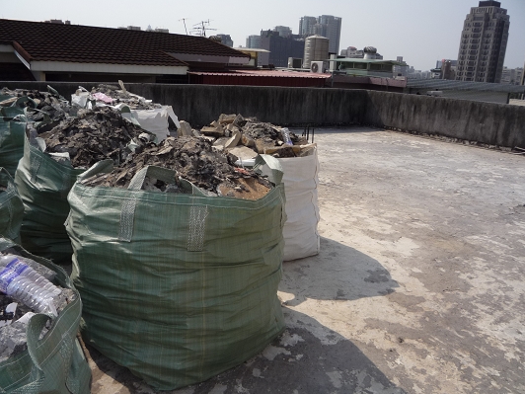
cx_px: 260
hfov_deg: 58.3
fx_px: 470
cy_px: 197
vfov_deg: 45.4
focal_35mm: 31
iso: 100
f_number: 5
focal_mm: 5.2
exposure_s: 1/400
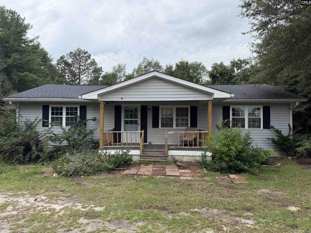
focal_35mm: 24
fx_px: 216
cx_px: 156
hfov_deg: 71.6
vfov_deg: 56.8
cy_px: 116
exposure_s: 1/3145
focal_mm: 6.76
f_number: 1.78
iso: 100
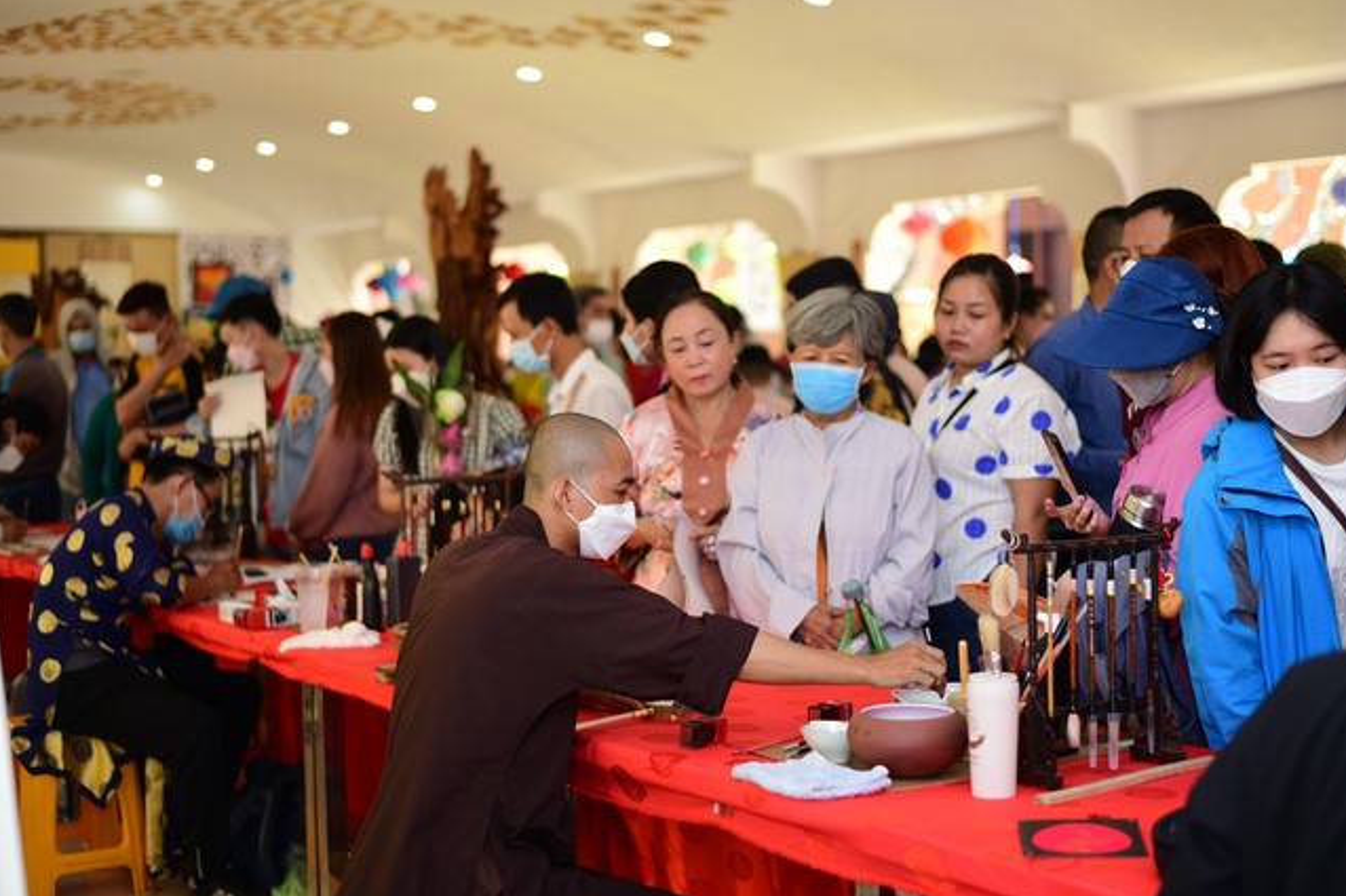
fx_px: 1906
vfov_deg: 26.5
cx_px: 679
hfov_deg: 38.9
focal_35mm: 51
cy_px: 449
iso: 200
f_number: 2
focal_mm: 50
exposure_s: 1/200
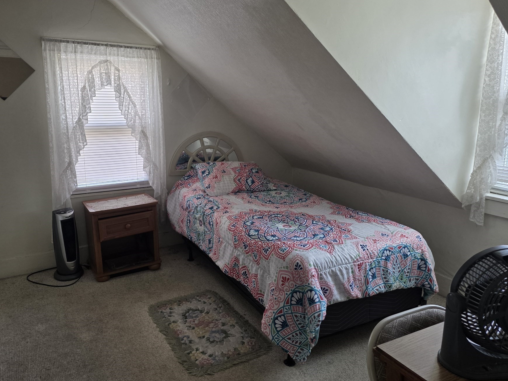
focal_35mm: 27
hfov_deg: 65.2
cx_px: 229
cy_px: 174
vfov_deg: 51.3
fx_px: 396
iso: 200
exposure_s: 1/120
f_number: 1.7
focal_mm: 6.25
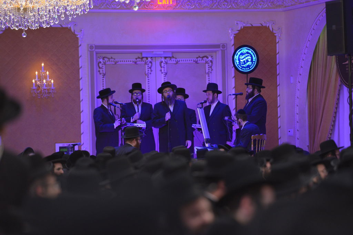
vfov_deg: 6.9
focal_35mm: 200
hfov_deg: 10.3
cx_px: 176
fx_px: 1961
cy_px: 118
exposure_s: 1/100
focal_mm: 200
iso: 2000
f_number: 2.8
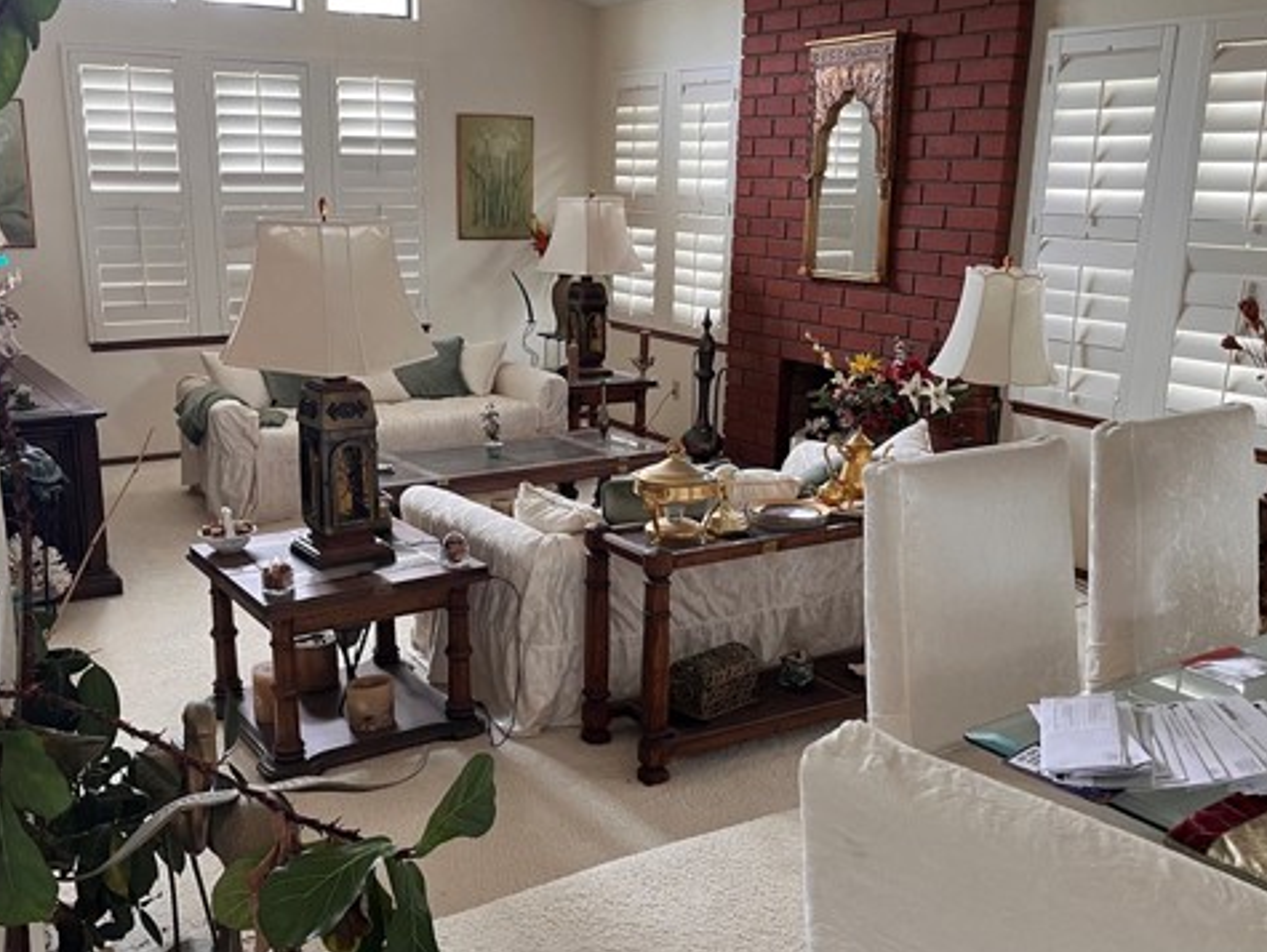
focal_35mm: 35
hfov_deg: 52.6
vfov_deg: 40.7
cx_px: 600
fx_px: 1282
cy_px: 504
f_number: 1.6
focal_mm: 5.1
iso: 200
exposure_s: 1/60
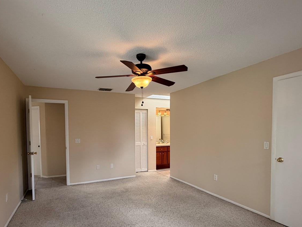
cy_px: 136
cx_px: 137
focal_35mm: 20
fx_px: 174
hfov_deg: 81.5
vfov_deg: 65.3
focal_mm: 2.22
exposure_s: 1/120
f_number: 2.2
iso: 200
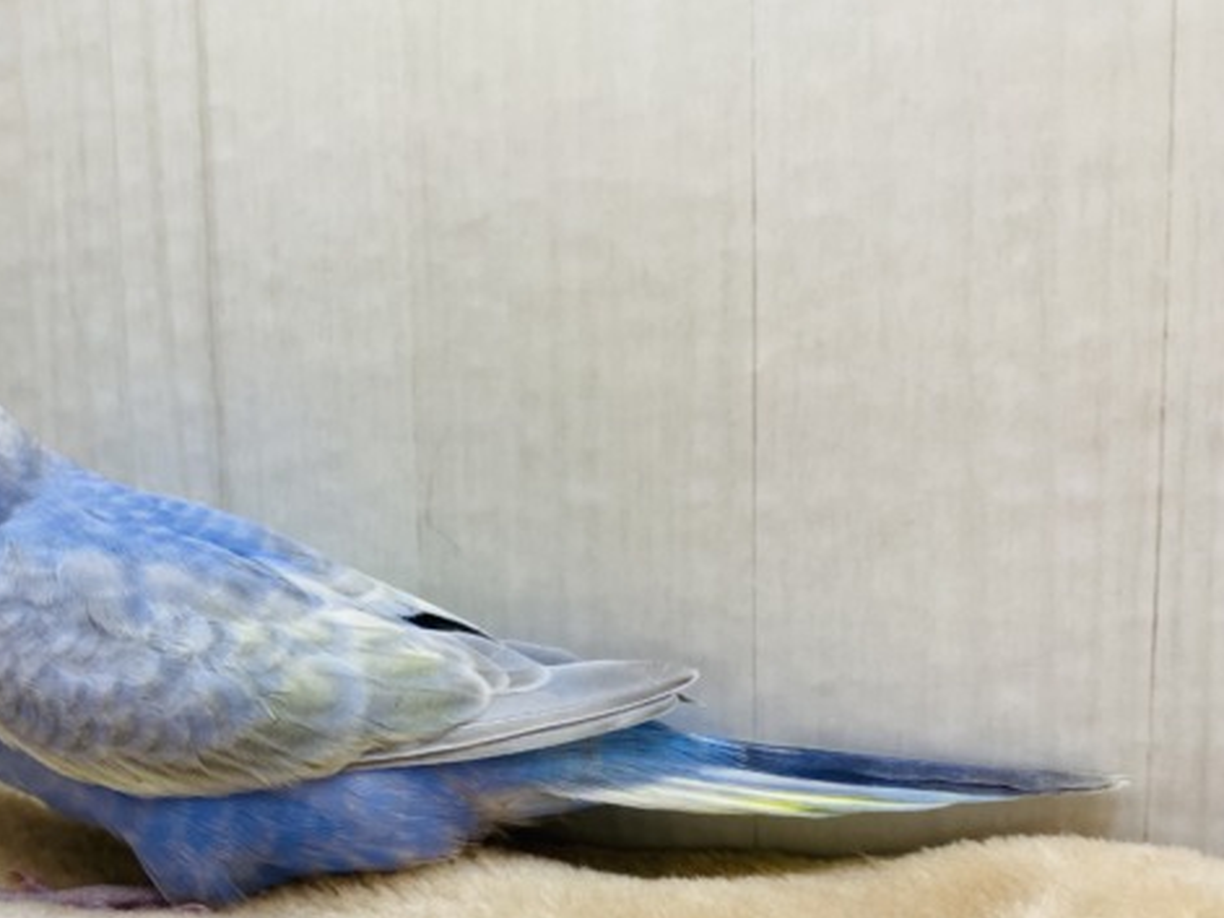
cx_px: 395
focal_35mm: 34
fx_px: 1202
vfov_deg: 41.4
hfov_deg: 52.8
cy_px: 593
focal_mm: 4.25
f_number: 1.8
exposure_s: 1/100
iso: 125
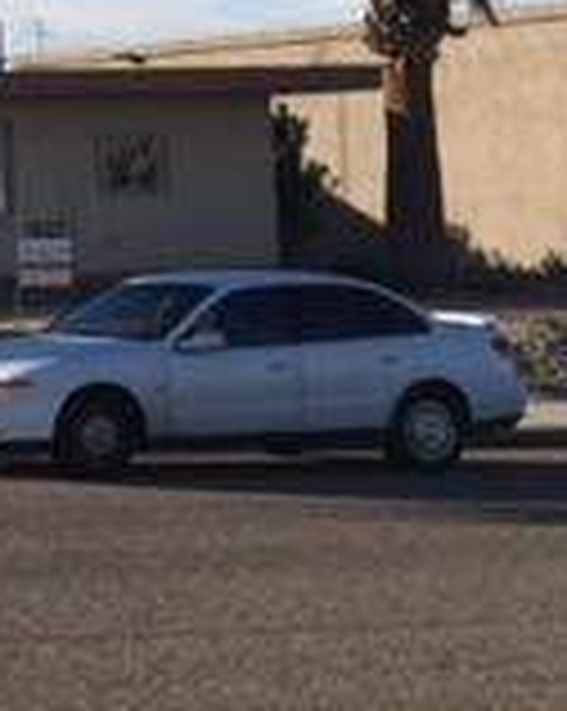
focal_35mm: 115
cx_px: -778
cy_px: 135
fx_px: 2417
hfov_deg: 11.3
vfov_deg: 16.6
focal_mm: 4.15
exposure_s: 1/1980
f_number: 2.2
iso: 32
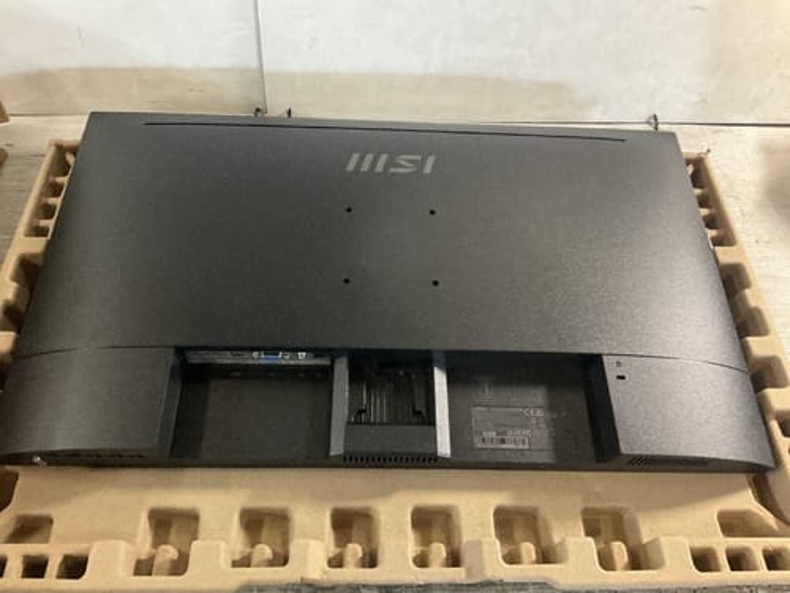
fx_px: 662
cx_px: 395
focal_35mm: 29
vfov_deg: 48.2
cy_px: 296
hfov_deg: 61.7
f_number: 1.8
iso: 200
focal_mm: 3
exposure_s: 1/50
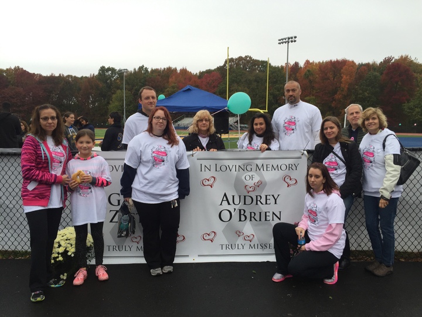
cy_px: 158
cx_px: 211
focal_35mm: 29
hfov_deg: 61.7
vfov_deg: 48.2
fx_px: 354
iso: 40
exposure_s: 1/120
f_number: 2.2
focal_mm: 4.15
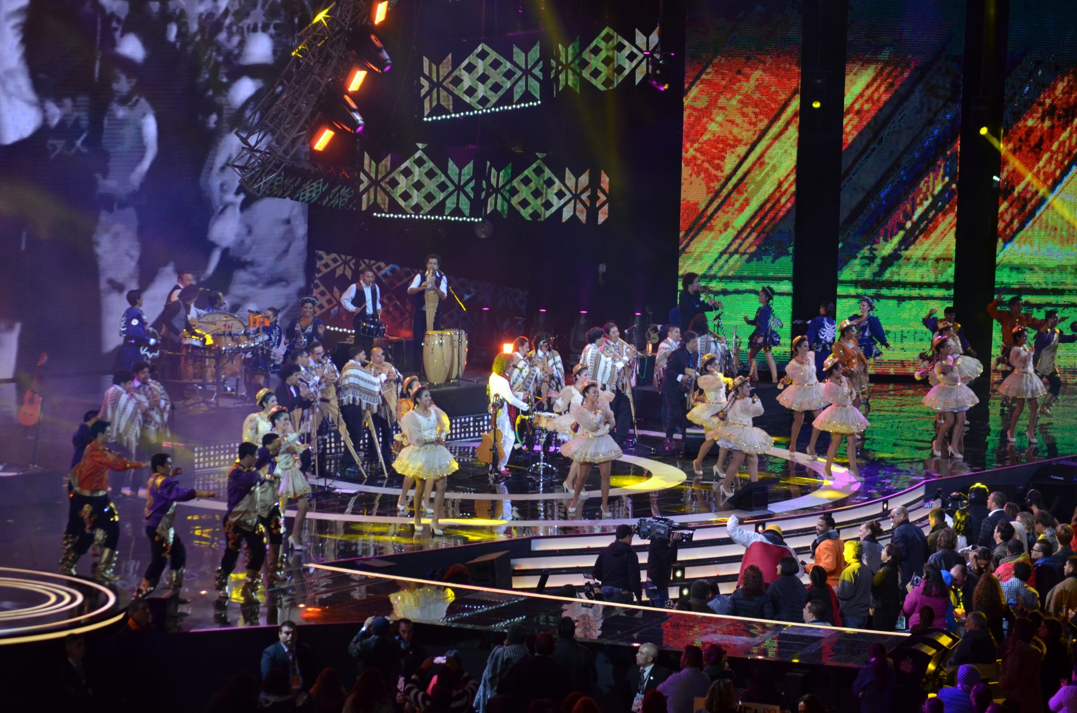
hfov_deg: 15.9
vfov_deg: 10.6
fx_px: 3851
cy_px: 356
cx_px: 538
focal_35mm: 129
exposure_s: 1/100
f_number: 4.2
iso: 800
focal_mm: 86
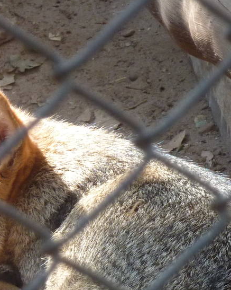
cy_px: 232
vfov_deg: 5.7
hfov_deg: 4.5
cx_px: -48
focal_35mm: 340
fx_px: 2908
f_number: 4.4
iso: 200
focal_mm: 19.5
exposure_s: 1/50
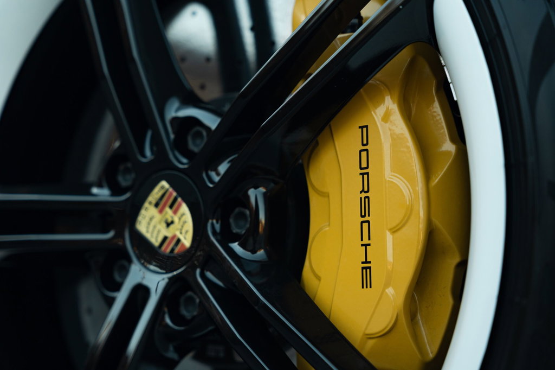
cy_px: 185
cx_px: 278
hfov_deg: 28.9
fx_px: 1079
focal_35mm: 70
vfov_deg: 19.4
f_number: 2.8
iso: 200
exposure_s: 1/200
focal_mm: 70
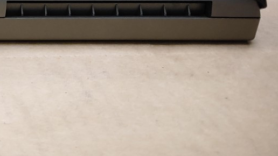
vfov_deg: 14.0
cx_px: -101
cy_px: -102
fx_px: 582
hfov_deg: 23.2
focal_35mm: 79
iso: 50
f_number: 1.8
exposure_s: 1/120
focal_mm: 4.36
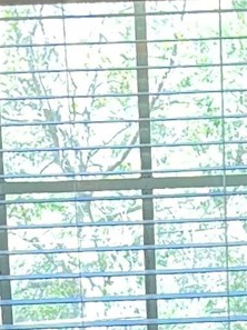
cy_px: 853
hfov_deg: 7.3
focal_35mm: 202
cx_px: 155
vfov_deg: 8.7
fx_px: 1926
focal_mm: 5.7
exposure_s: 1/60
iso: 80
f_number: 1.5
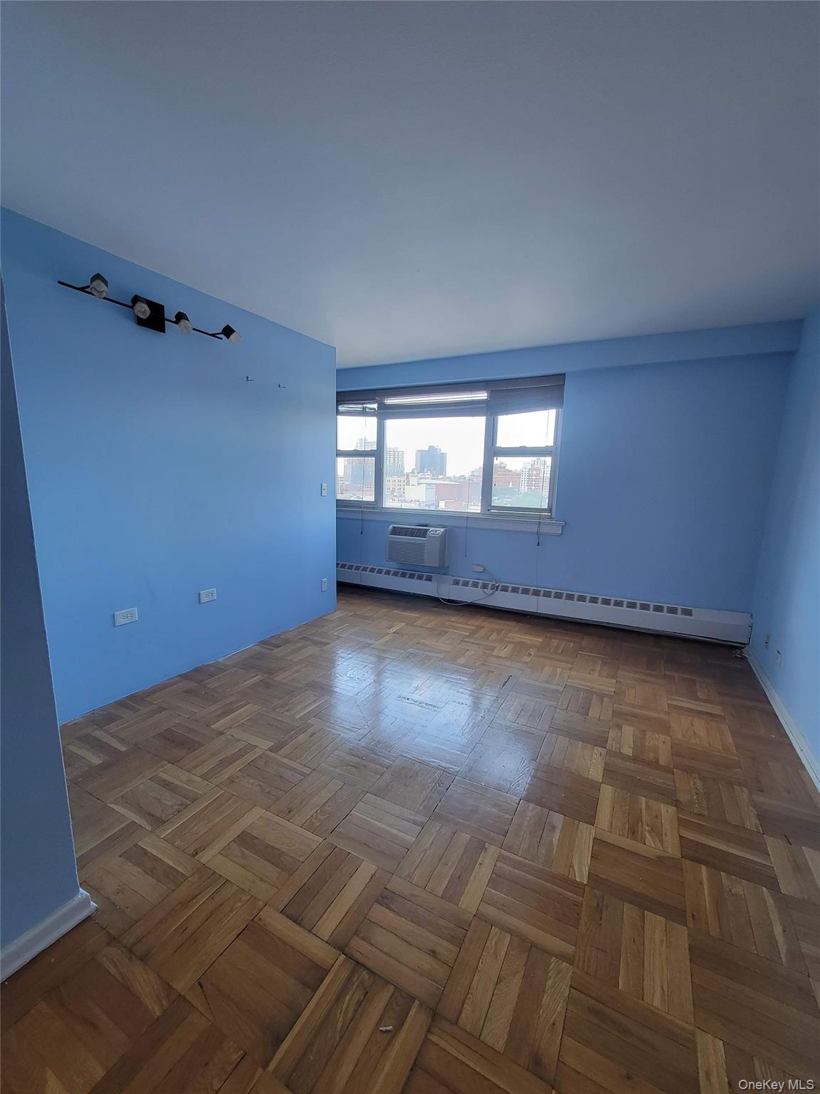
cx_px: 410
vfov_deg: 106.2
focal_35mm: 13
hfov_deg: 89.9
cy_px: 547
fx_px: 411
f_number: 2.2
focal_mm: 2.2
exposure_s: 1/60
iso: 125
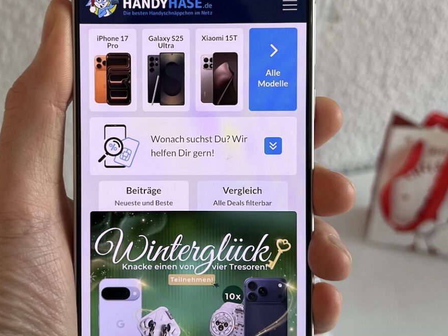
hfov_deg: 41.9
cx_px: 180
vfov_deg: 32.1
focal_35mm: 45
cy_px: 139
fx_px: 583
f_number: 1.5
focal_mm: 5.7
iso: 125
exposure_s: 1/121
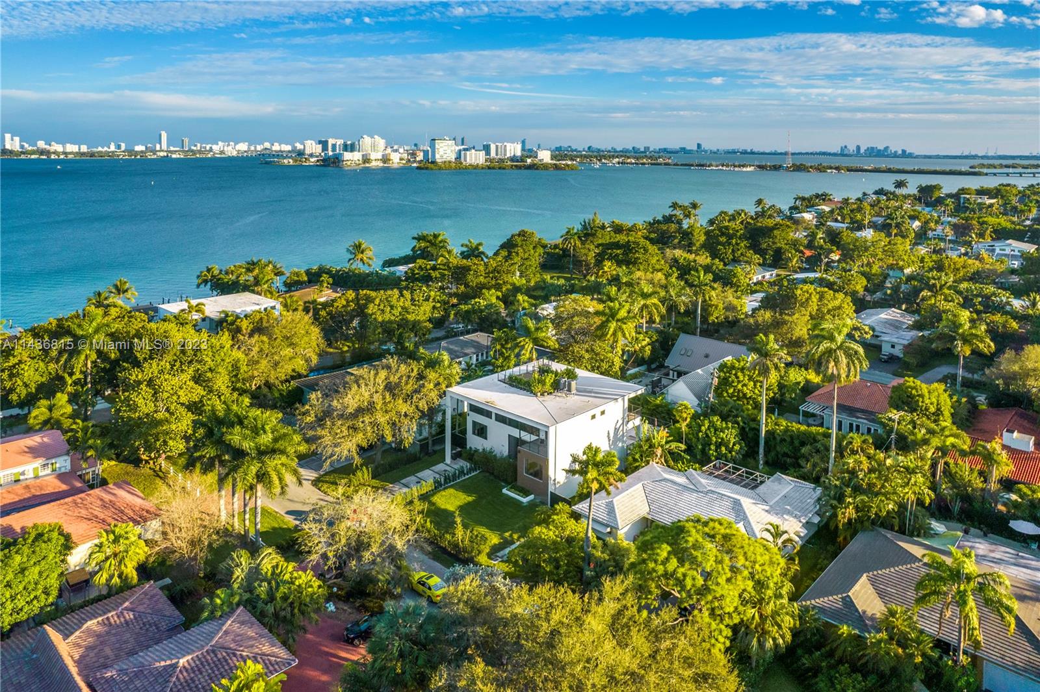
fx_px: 635
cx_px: 520
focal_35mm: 22
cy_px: 346
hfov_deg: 78.6
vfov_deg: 57.2
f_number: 2.8
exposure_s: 1/1600
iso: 100
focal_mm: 8.38
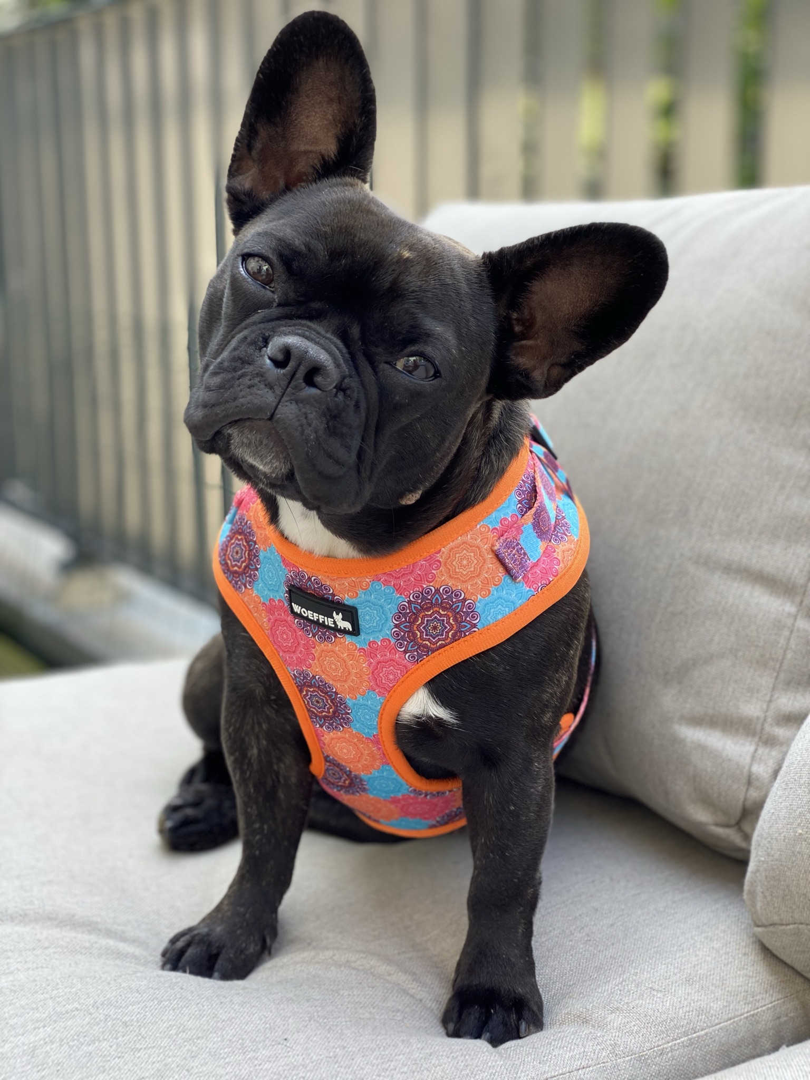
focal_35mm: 52
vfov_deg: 36.8
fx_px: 1622
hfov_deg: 28.0
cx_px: 405
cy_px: 540
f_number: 2
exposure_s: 1/122
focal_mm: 6
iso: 25
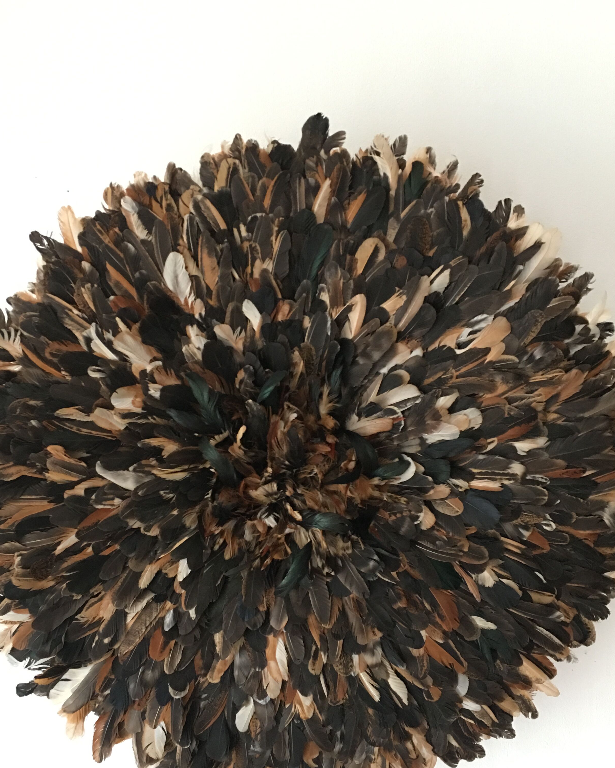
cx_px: 275
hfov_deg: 39.1
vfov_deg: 47.8
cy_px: 430
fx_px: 864
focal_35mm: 38
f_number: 2.2
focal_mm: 4.15
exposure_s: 1/8
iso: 100
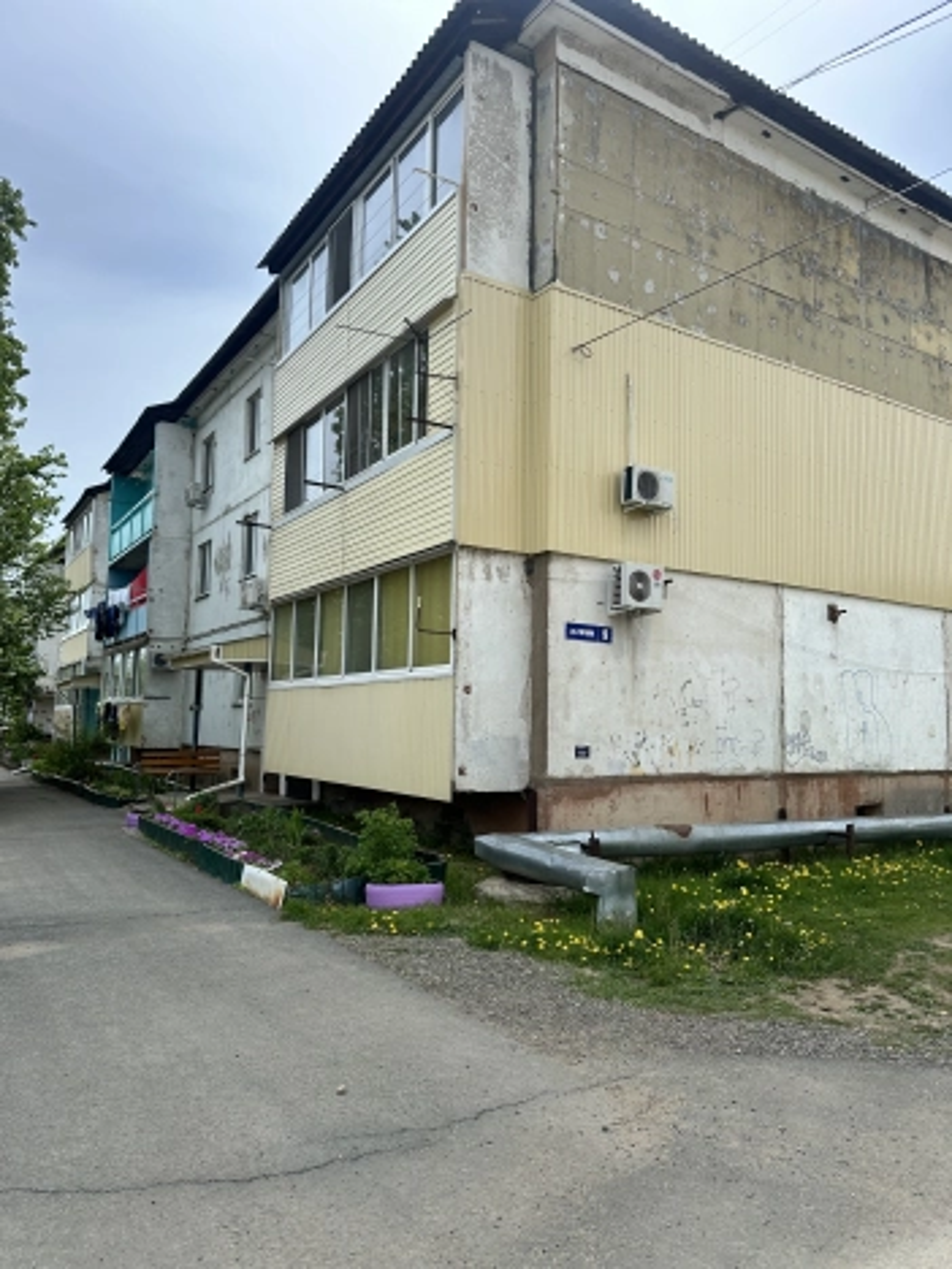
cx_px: 476
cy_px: 634
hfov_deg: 56.8
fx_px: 880
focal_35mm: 24
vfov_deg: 71.6
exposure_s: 1/4762
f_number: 1.78
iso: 80
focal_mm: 6.86
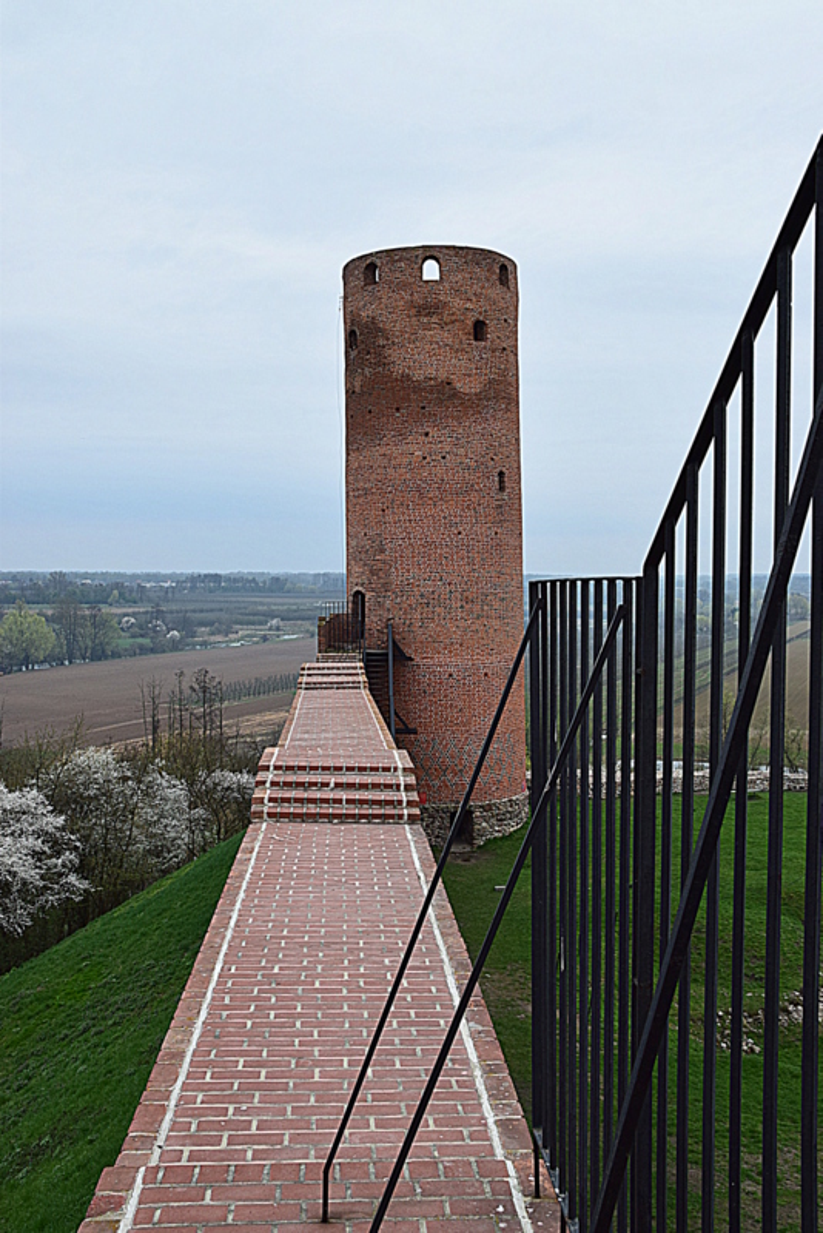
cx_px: 412
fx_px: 1233
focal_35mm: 36
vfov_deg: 53.1
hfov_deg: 36.9
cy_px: 616
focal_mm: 24
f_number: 9
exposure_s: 1/100
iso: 400
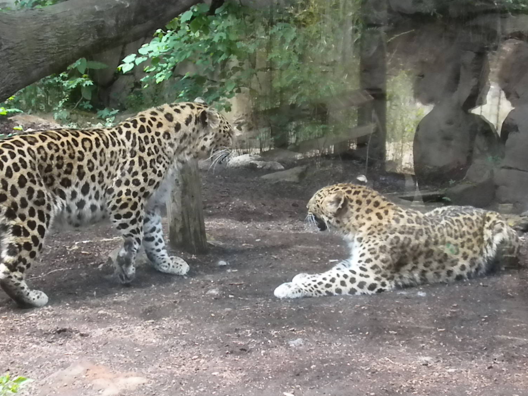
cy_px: 188
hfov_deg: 25.3
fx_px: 1174
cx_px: 258
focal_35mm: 77
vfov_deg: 19.1
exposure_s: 1/177
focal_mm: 12.7
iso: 640
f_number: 5
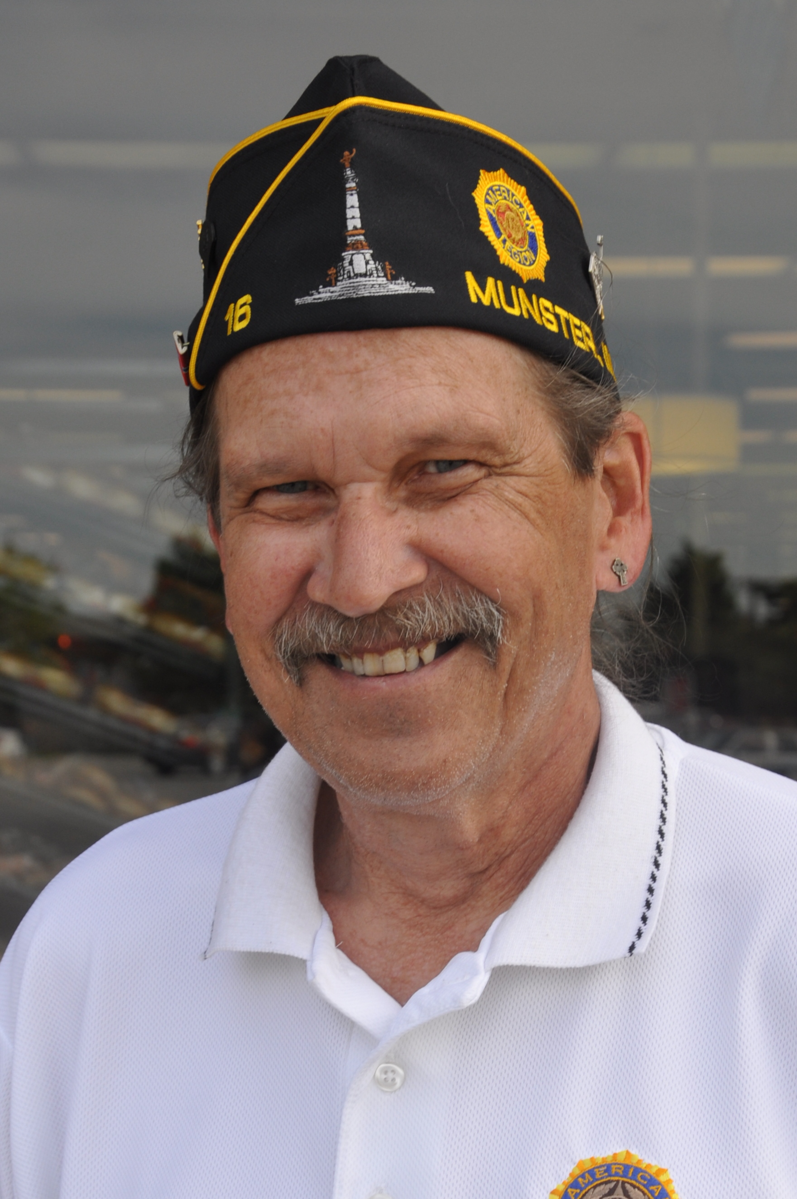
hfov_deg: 22.6
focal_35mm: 60
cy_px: 600
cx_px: 398
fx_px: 1997
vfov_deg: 33.4
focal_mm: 40
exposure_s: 1/250
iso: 200
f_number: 8
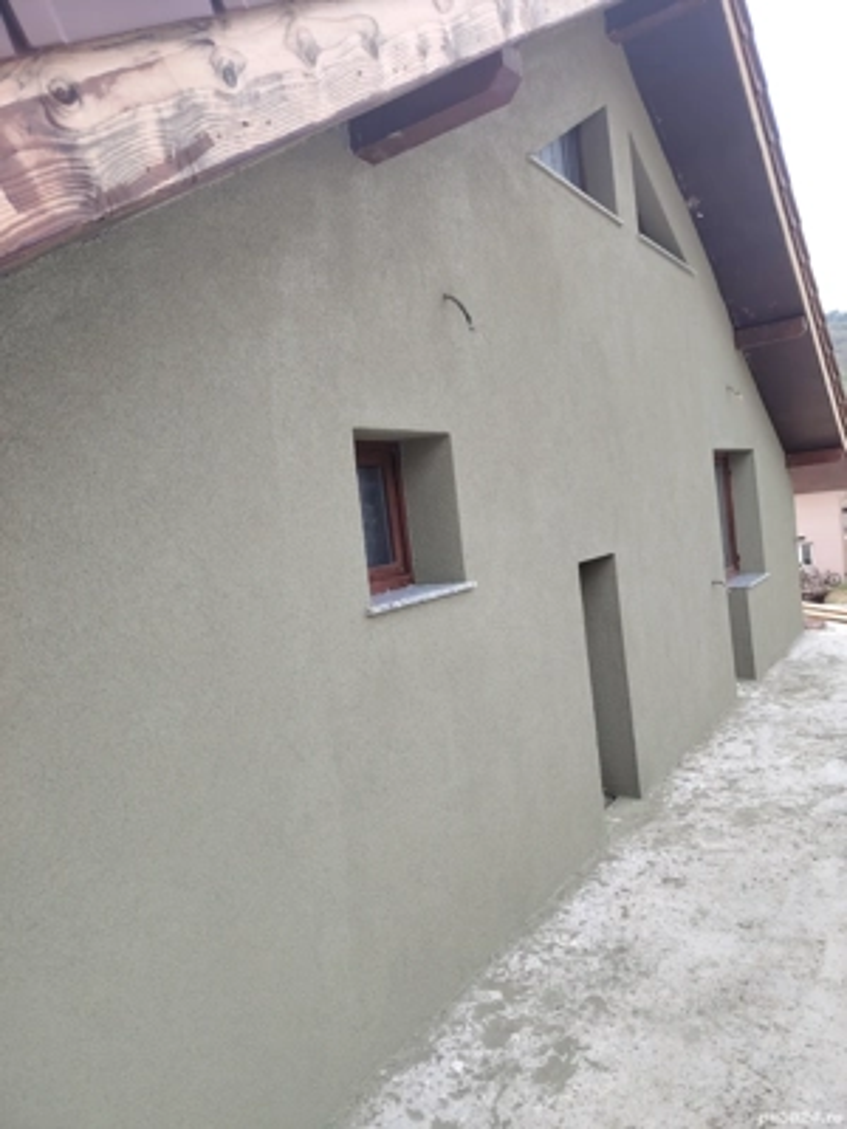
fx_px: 783
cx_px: 424
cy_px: 564
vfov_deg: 71.6
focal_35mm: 24
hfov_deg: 56.8
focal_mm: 5.25
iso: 100
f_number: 1.75
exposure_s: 1/241
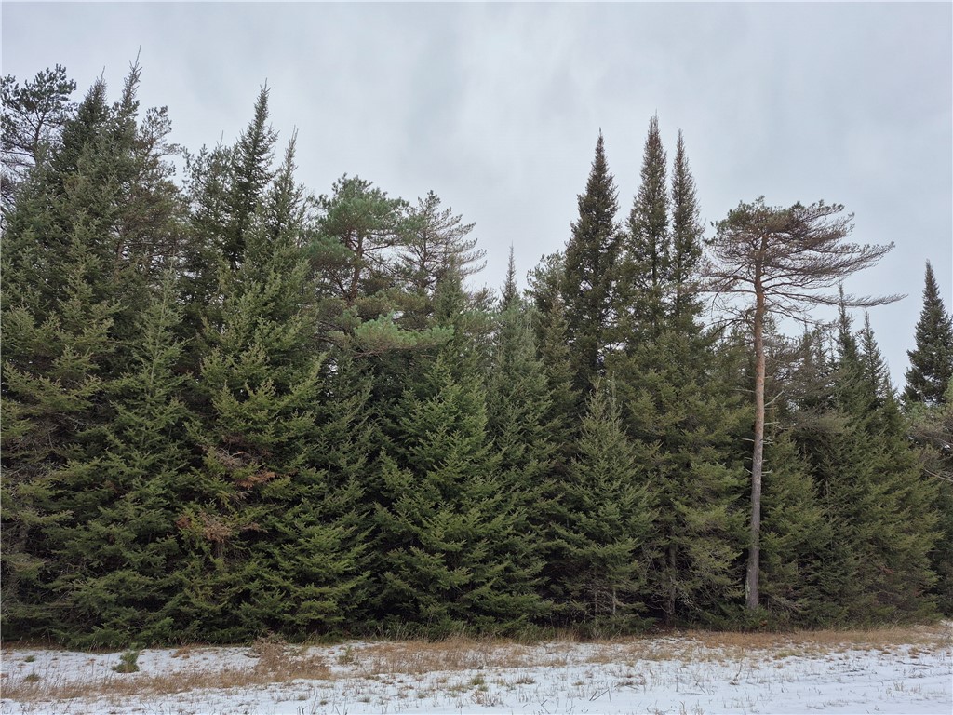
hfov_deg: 73.9
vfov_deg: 58.9
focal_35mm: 23
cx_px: 476
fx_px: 633
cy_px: 358
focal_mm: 5.4
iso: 25
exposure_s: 1/311
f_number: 1.8
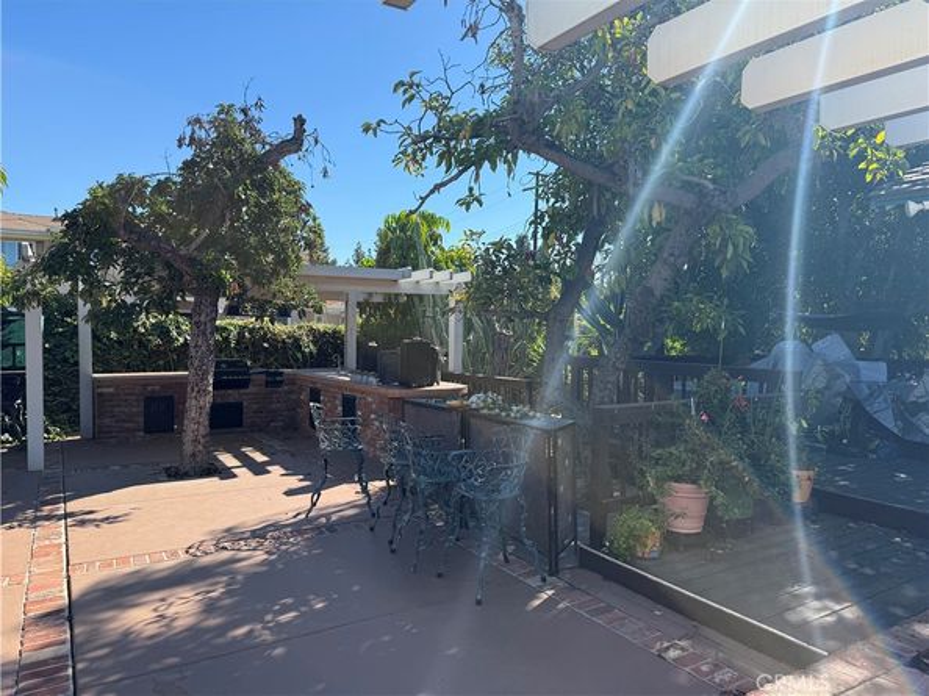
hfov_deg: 71.6
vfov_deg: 56.8
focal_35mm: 24
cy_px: 348
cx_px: 464
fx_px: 644
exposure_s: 1/2611
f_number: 1.78
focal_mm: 6.76
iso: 100
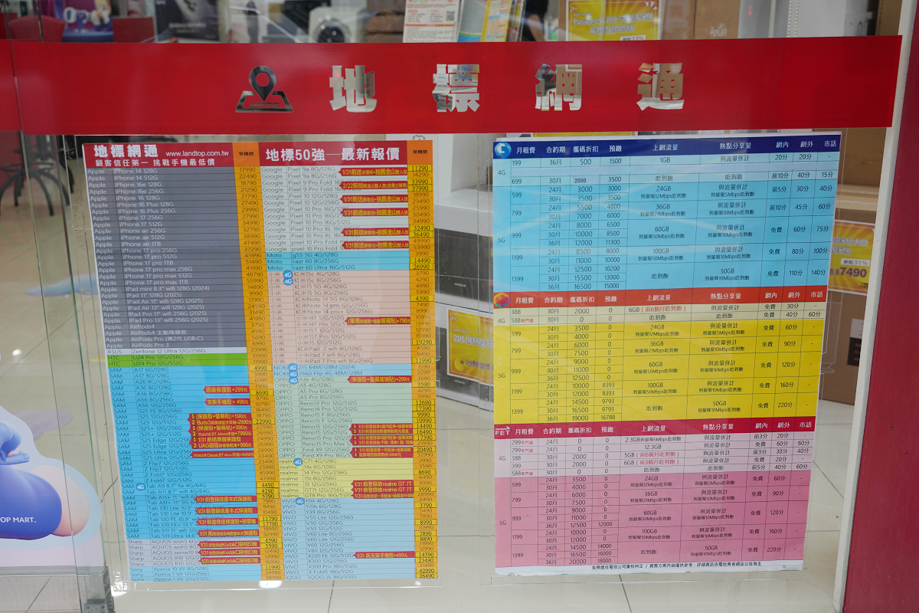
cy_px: 306
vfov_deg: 34.2
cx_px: 460
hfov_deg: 49.6
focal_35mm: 39
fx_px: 996
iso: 800
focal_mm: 39
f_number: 4
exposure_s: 1/160
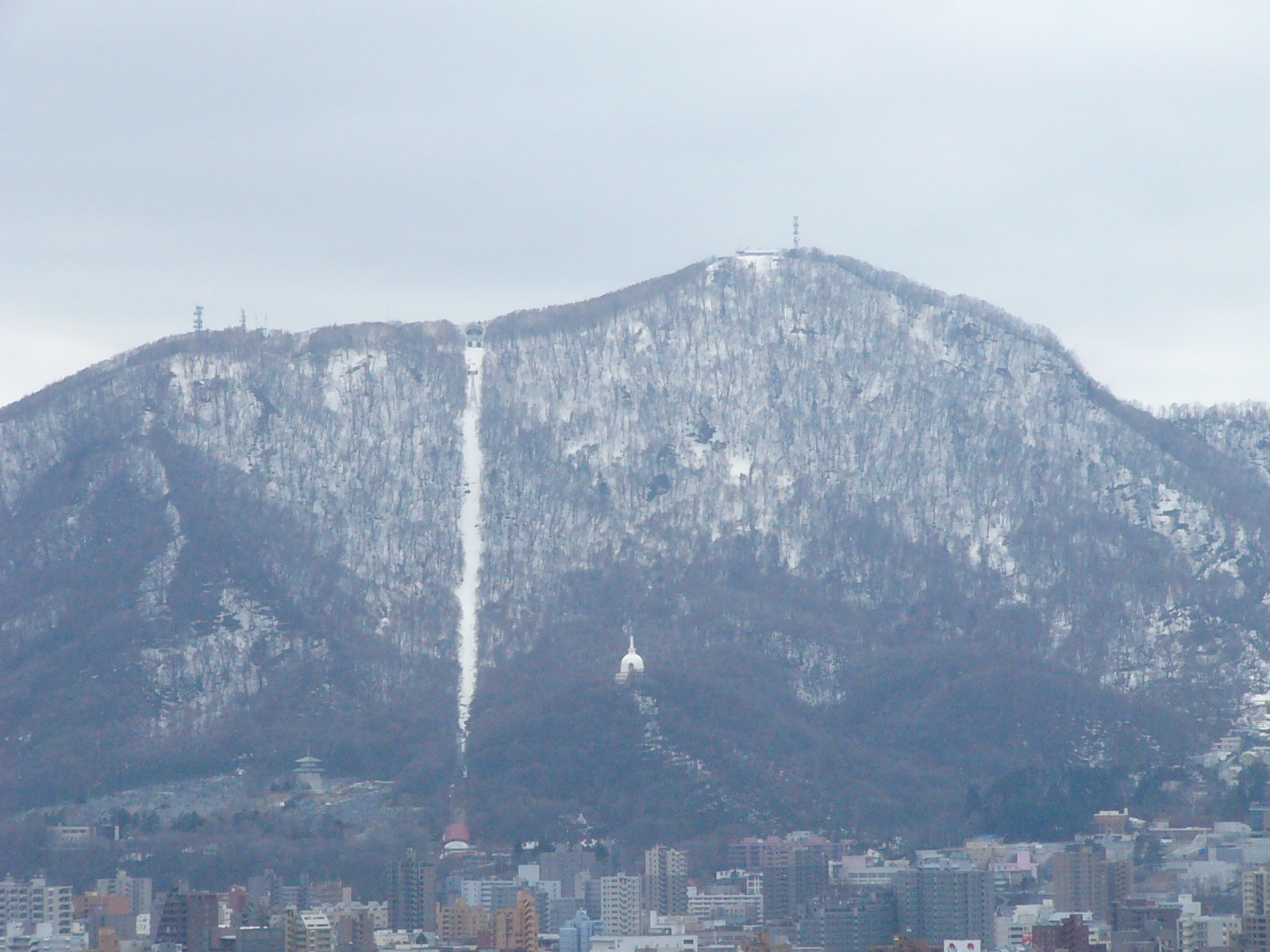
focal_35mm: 171
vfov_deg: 8.7
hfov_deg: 11.6
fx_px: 6274
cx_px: 635
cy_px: 476
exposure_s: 1/800
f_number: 6.5
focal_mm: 22.5
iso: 200
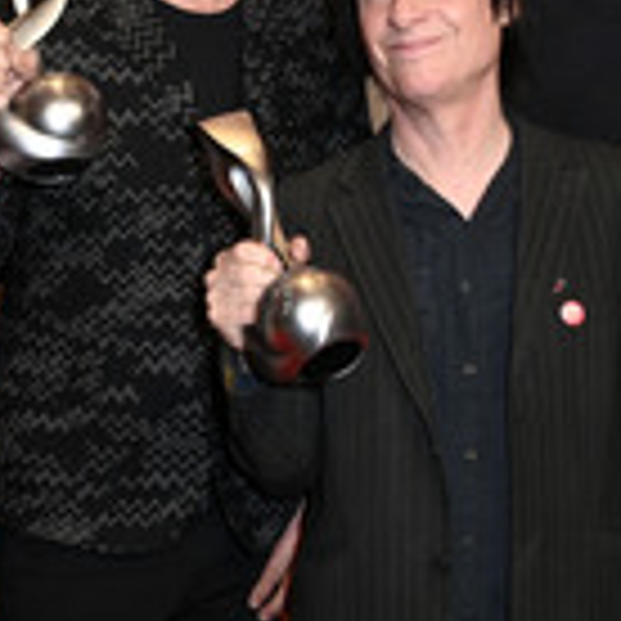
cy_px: 198
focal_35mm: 100
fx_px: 2030
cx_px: 232
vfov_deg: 17.3
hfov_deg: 17.4
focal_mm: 36
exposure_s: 1/250
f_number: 5.6
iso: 1250
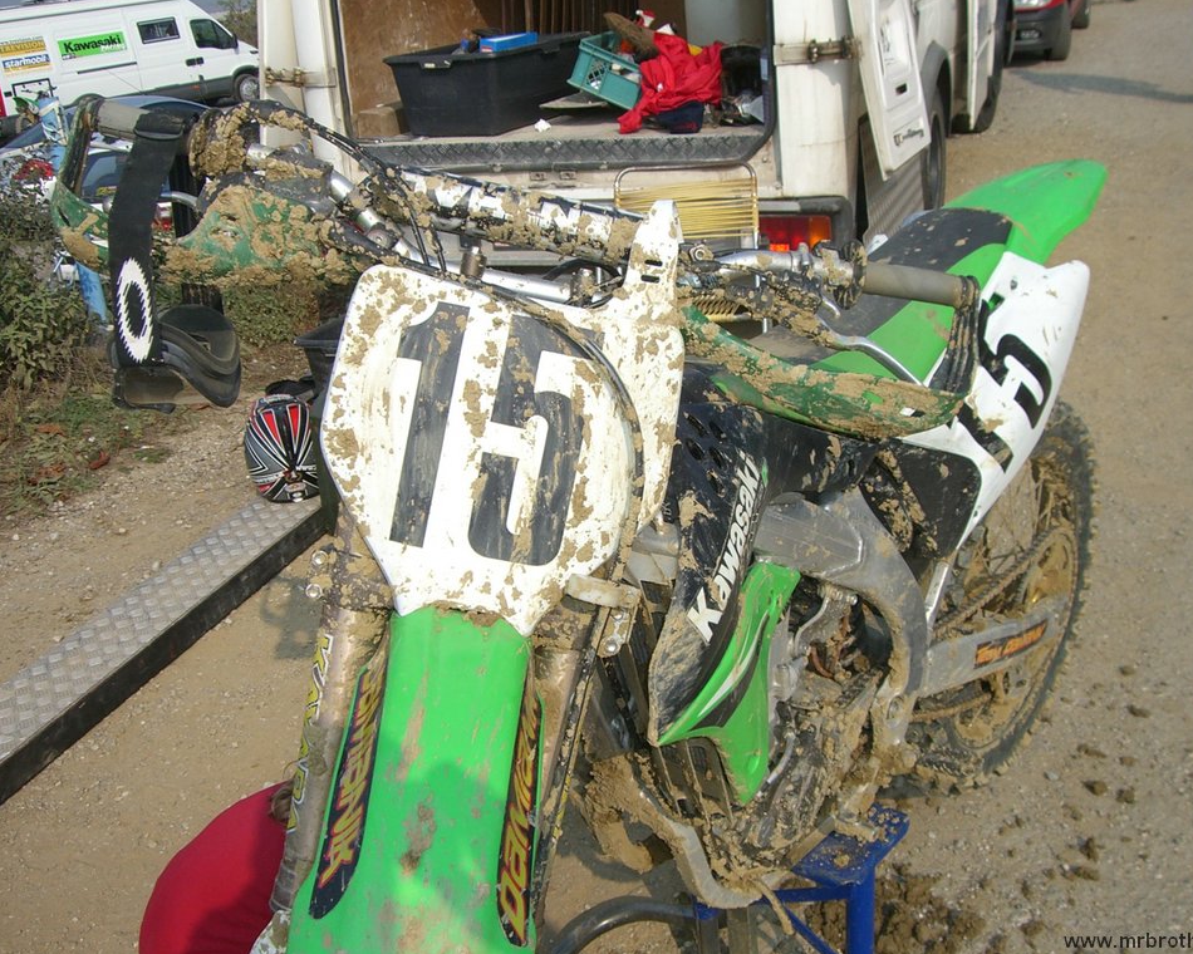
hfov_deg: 45.8
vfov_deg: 37.3
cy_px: 477
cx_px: 642
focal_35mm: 40
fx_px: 1412
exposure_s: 1/640
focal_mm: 6.2
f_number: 4.3
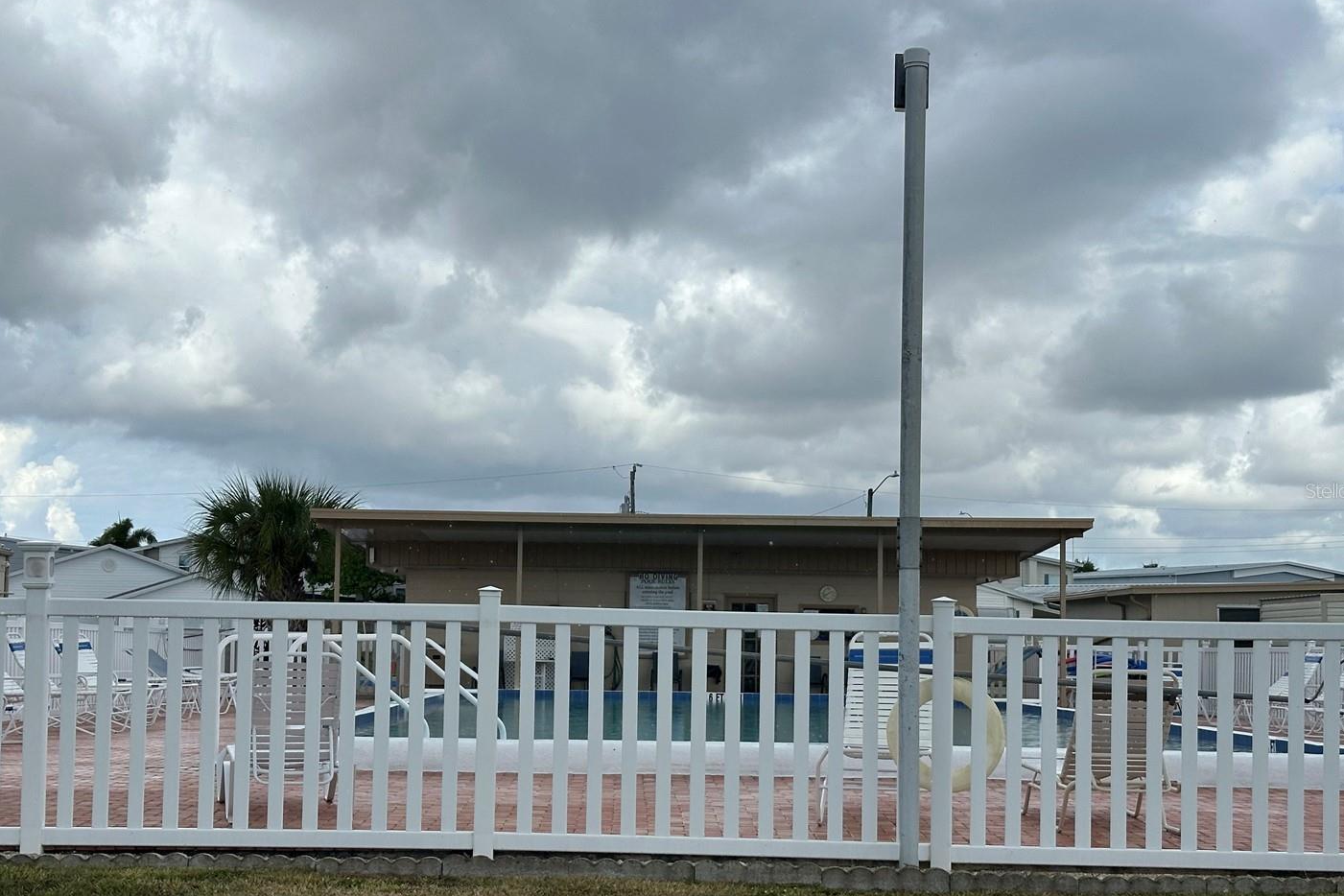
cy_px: 490
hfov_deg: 35.0
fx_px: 2128
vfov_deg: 23.8
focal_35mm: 57
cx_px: 628
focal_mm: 6.86
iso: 64
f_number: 1.78
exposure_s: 1/4566
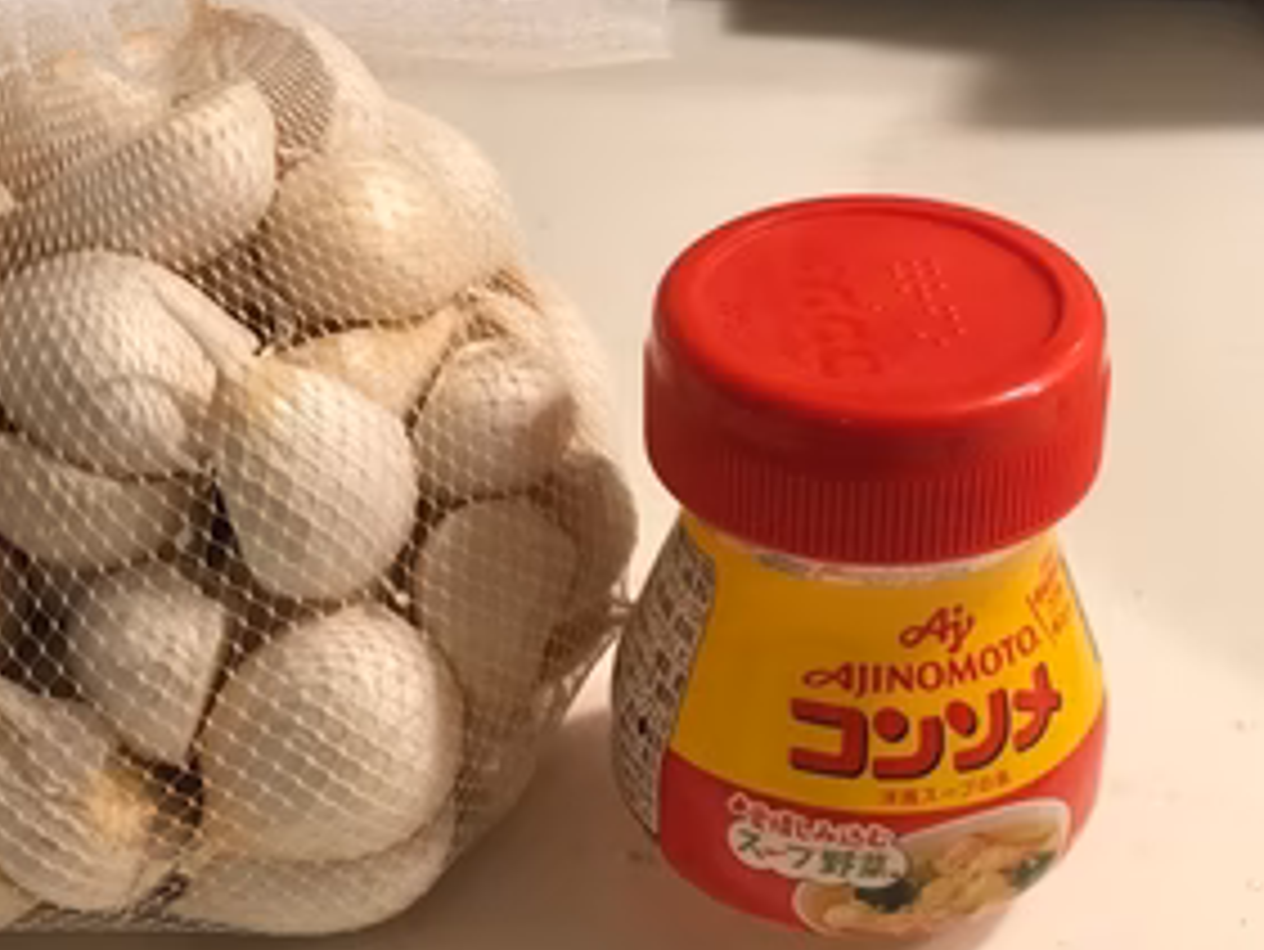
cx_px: 391
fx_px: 2703
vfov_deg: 19.9
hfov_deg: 26.1
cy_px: 509
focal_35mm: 74
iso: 160
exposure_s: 1/25
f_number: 2.4
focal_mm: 6
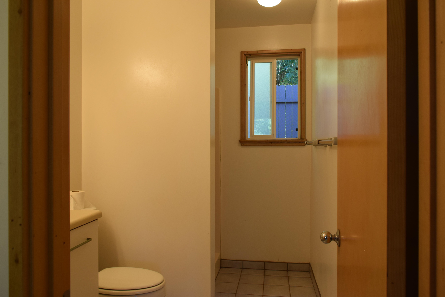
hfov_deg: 67.4
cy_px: 148
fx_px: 334
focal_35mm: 27
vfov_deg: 47.9
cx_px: 222
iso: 400
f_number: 6.3
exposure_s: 1/40
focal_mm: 18
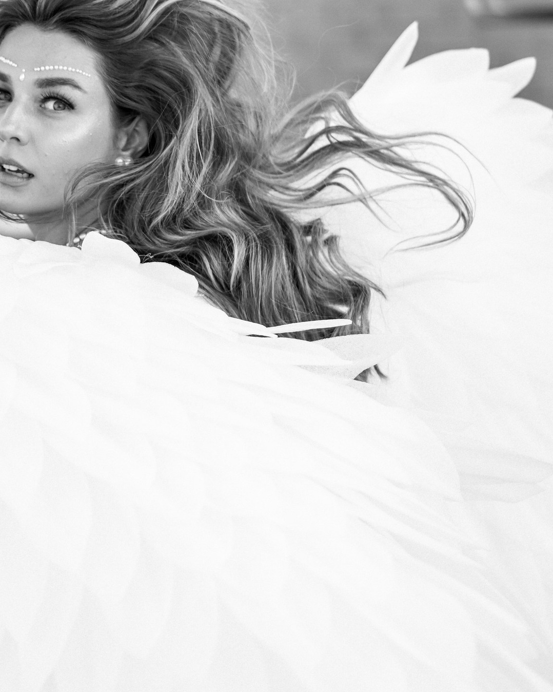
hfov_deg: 10.5
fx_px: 3008
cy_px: 385
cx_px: 168
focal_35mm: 147
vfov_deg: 13.1
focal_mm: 55
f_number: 1.8
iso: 100
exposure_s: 1/1000
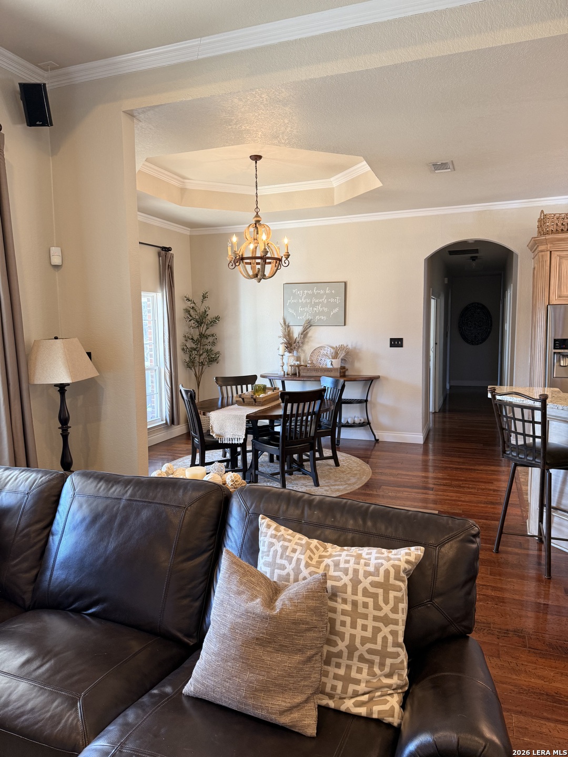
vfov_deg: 71.6
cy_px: 378
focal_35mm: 24
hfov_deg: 56.8
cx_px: 284
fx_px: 525
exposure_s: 1/60
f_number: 1.78
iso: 160
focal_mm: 6.76
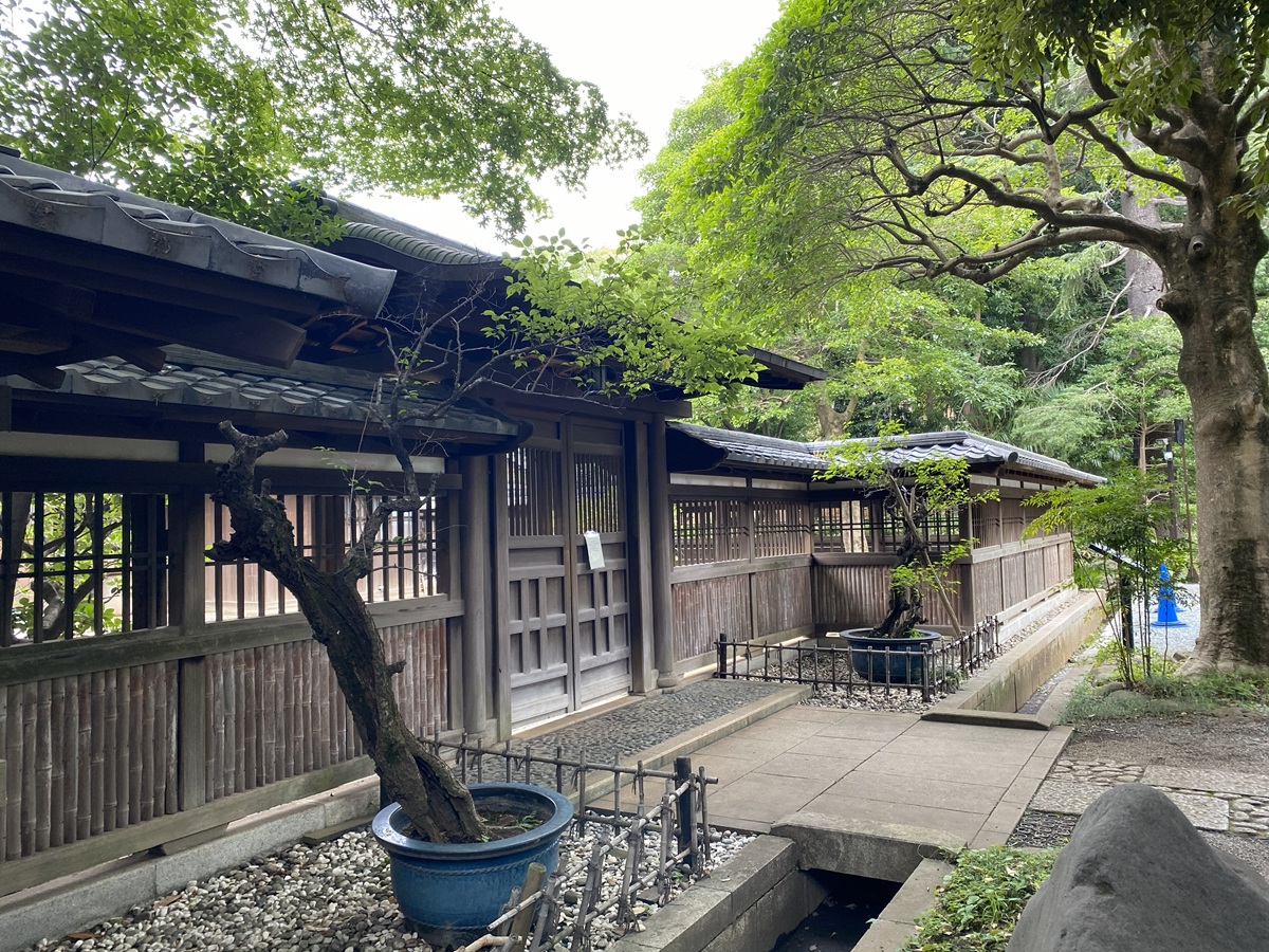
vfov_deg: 53.1
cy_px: 476
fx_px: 953
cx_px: 634
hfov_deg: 67.3
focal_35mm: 26
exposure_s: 1/121
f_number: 1.8
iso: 80
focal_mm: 4.25
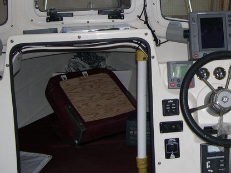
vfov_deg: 19.9
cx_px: 215
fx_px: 487
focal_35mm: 73
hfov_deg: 25.7
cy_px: 28
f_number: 2.8
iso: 100
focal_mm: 8
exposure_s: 1/60
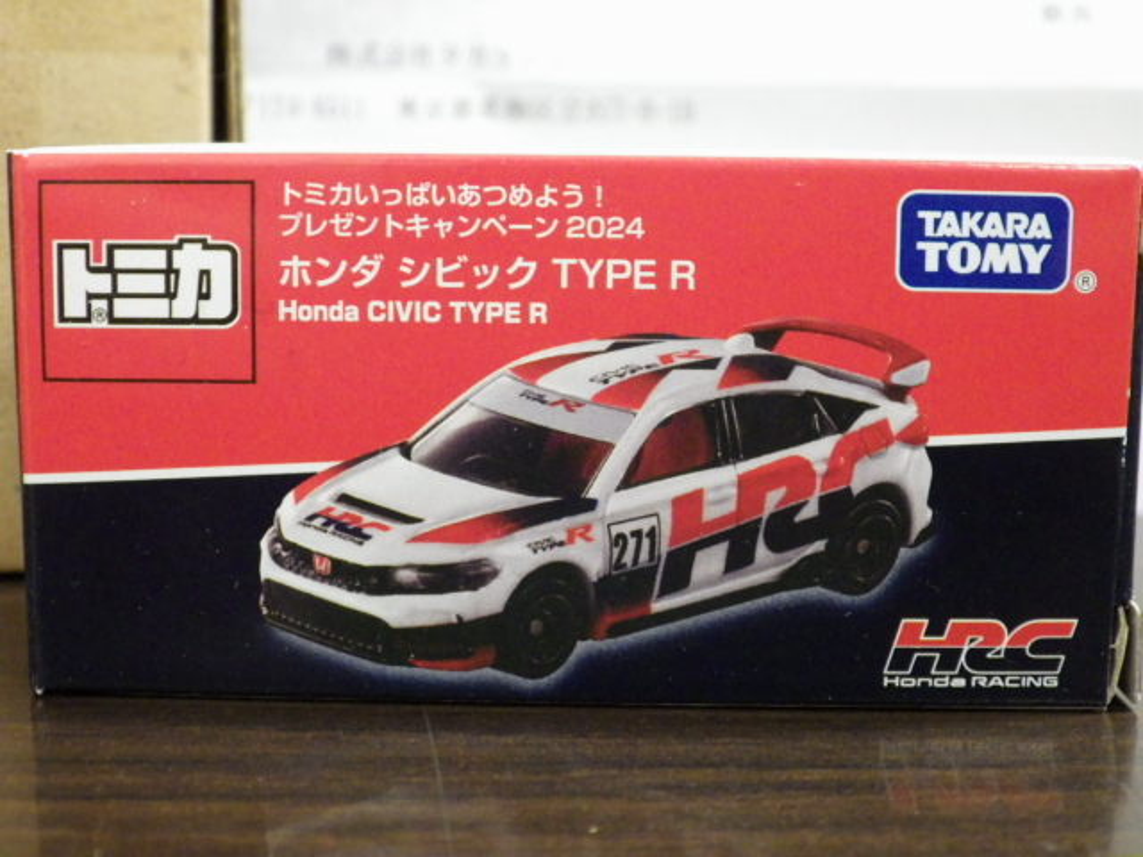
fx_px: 1651
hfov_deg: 38.2
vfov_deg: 29.1
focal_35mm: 50
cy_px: 428
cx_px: 572
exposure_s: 1/25
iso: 1250
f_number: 3.8
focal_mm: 9
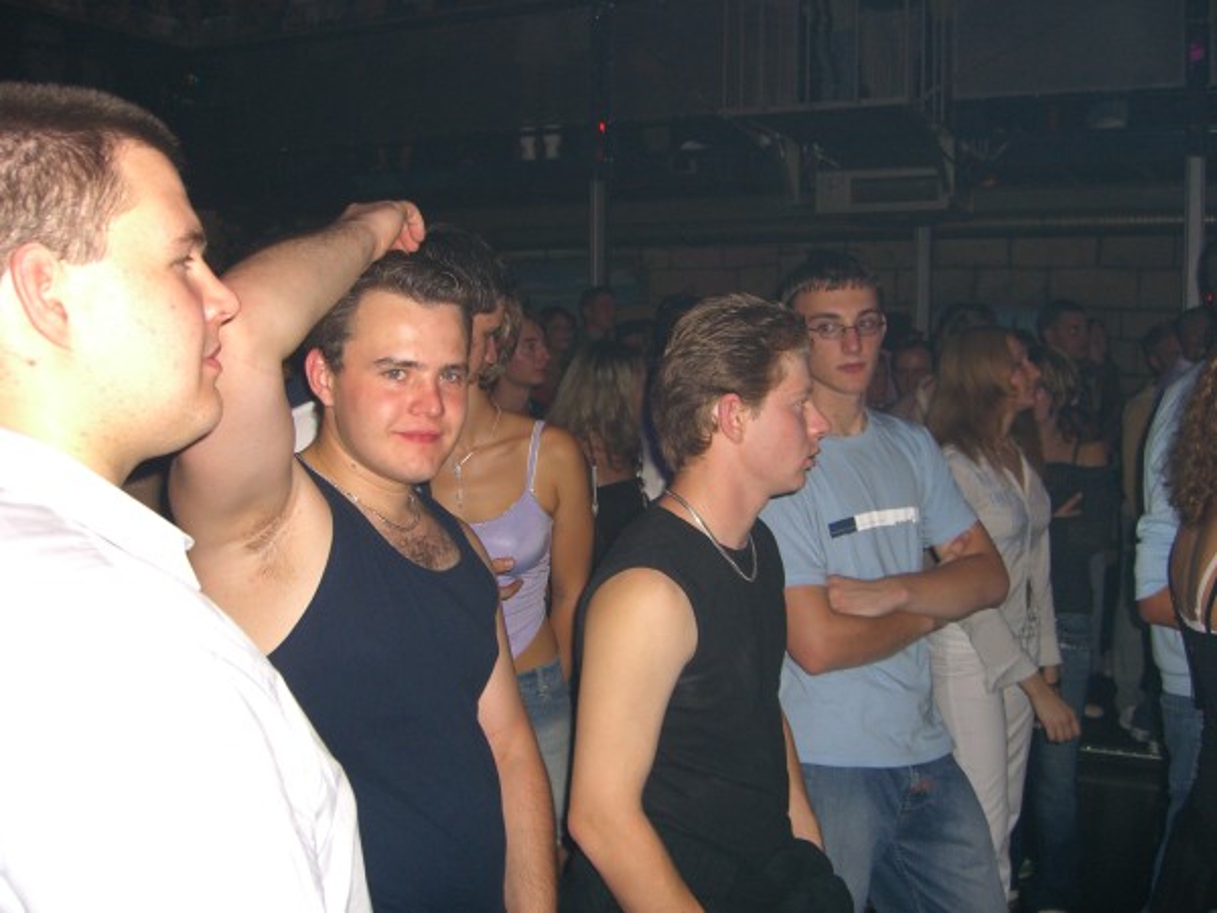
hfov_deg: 49.0
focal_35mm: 38
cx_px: 608
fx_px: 1336
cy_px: 456
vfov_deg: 37.7
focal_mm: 7.9
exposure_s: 1/60
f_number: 2.8
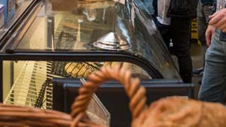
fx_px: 401
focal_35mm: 67
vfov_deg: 17.8
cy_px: 25
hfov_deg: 31.5
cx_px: 119
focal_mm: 26
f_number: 6.3
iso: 1250
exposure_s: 1/200
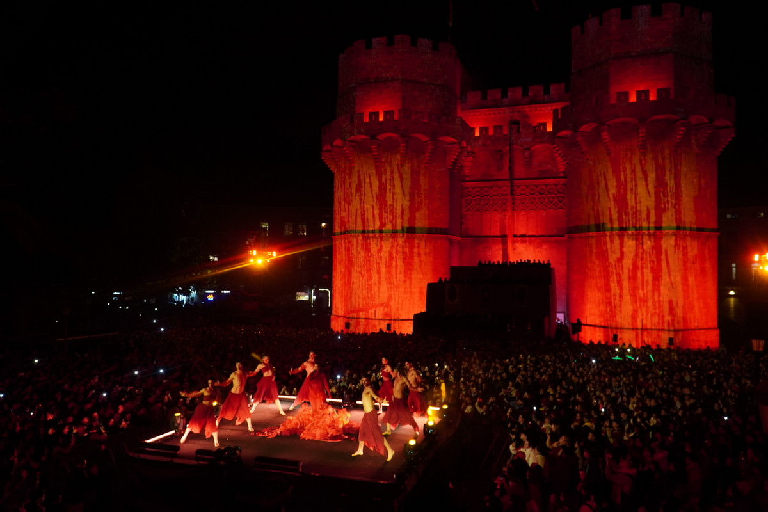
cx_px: 384
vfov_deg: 47.9
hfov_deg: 67.4
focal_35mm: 27
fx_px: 576
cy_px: 256
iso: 640
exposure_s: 1/30
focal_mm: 18
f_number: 4
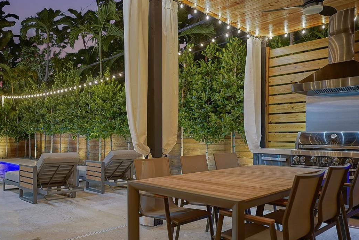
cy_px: 138
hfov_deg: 59.9
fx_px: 309
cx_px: 147
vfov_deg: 42.2
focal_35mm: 31
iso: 800
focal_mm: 20
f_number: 1.8
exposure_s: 1/25
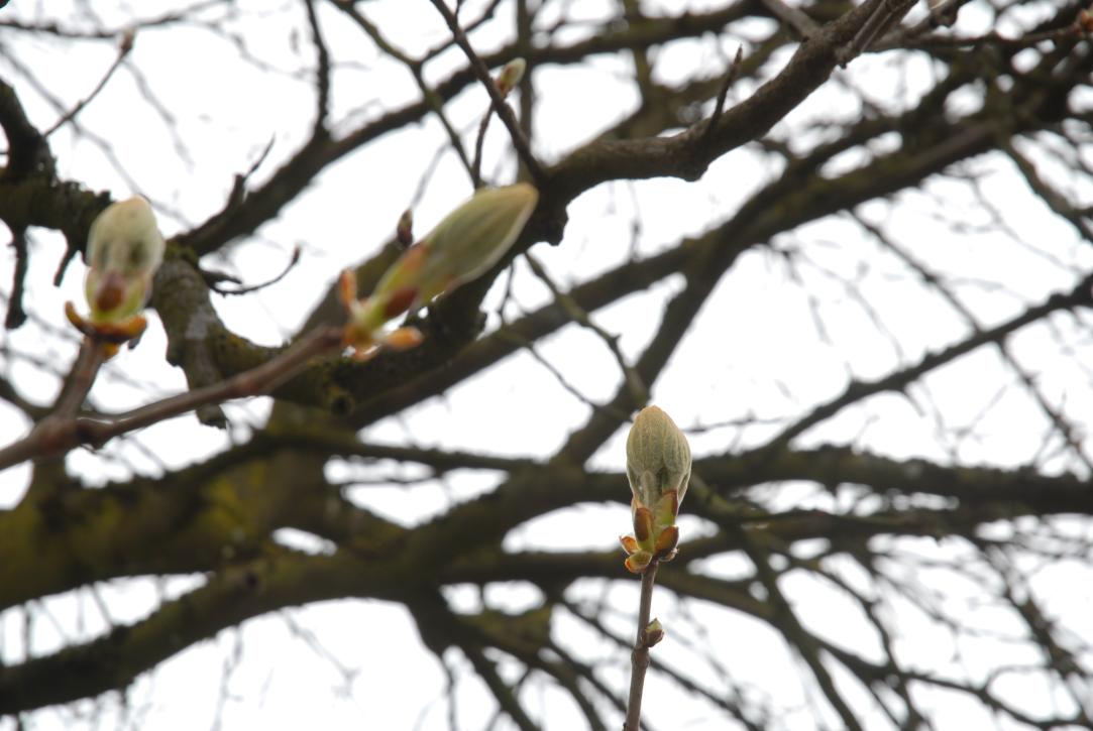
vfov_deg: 13.1
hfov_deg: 19.4
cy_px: 366
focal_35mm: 105
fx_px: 3192
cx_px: 546
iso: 100
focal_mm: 70
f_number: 5.6
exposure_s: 1/125
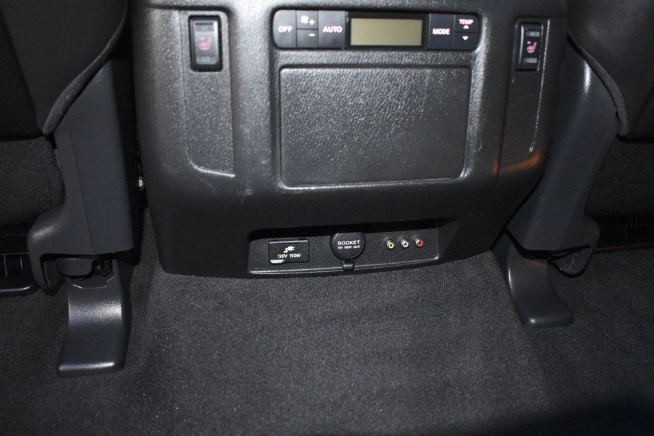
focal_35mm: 29
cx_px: 336
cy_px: 224
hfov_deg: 63.7
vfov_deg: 44.9
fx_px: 527
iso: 4500
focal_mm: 18
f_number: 3.5
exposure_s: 1/60
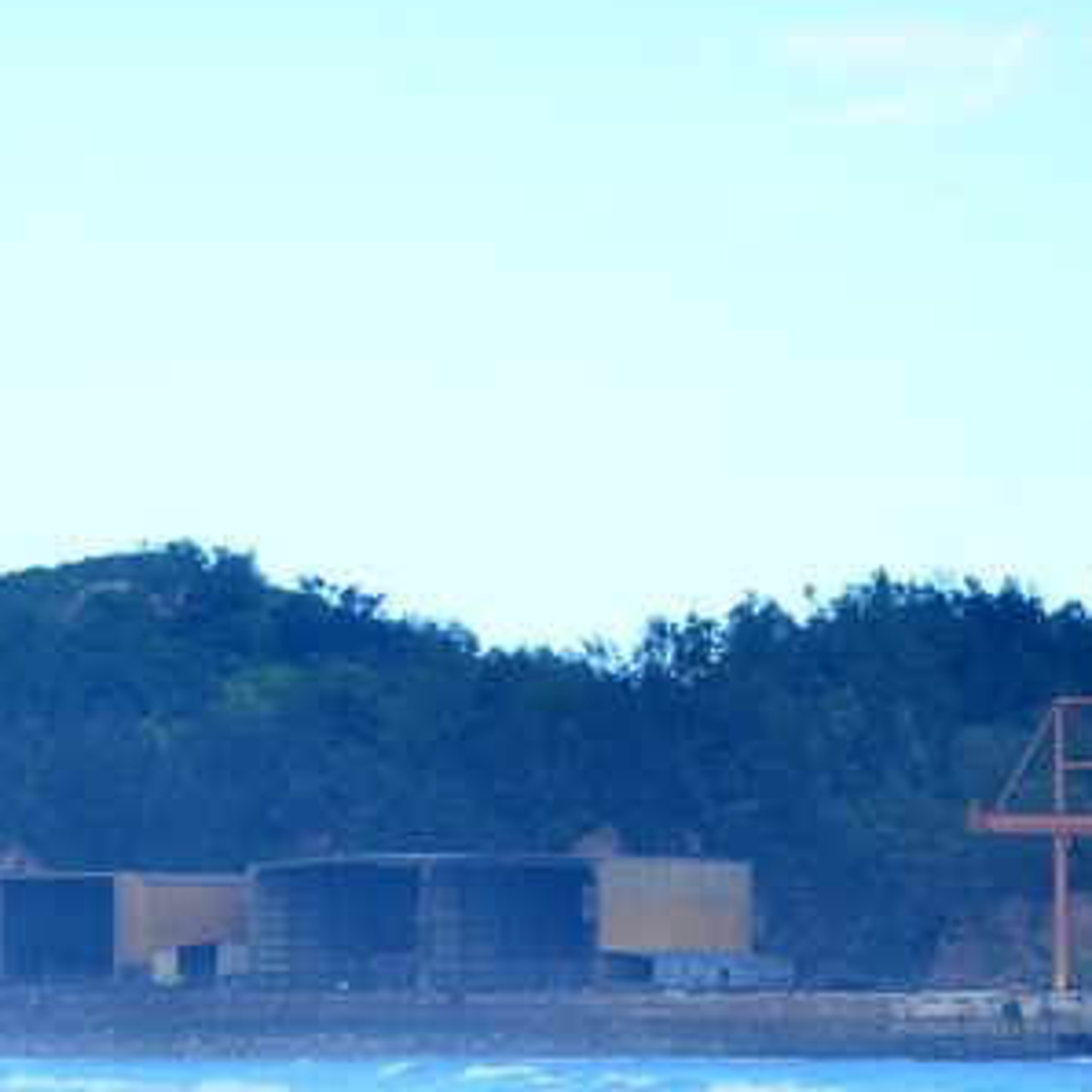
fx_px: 11350
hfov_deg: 5.5
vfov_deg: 5.5
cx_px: 246
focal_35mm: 318
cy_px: 870
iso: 200
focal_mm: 98
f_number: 8
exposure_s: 1/250
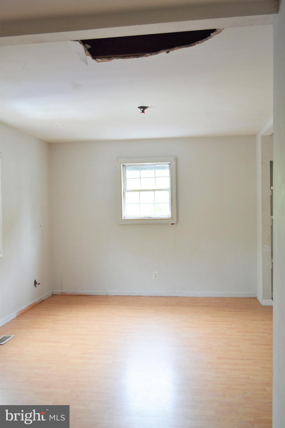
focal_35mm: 33
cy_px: 214
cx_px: 142
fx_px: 392
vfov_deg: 57.3
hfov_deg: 39.9
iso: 400
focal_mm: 22
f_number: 4
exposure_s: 1/60
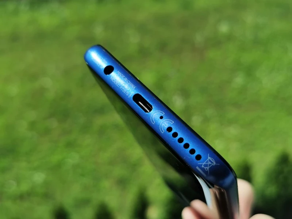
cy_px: 110
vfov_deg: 34.3
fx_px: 354
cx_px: 146
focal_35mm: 42
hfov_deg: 44.8
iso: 50
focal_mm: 5.56
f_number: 1.6
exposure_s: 1/4464
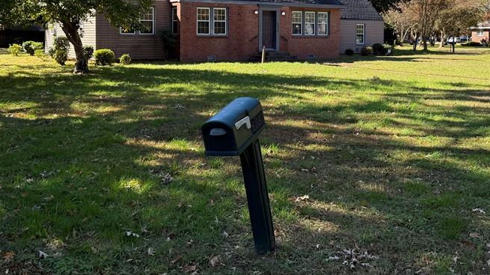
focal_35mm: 41
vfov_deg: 28.3
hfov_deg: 49.4
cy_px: 51
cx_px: 227
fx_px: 533
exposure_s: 1/1361
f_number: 1.78
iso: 100
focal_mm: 6.76
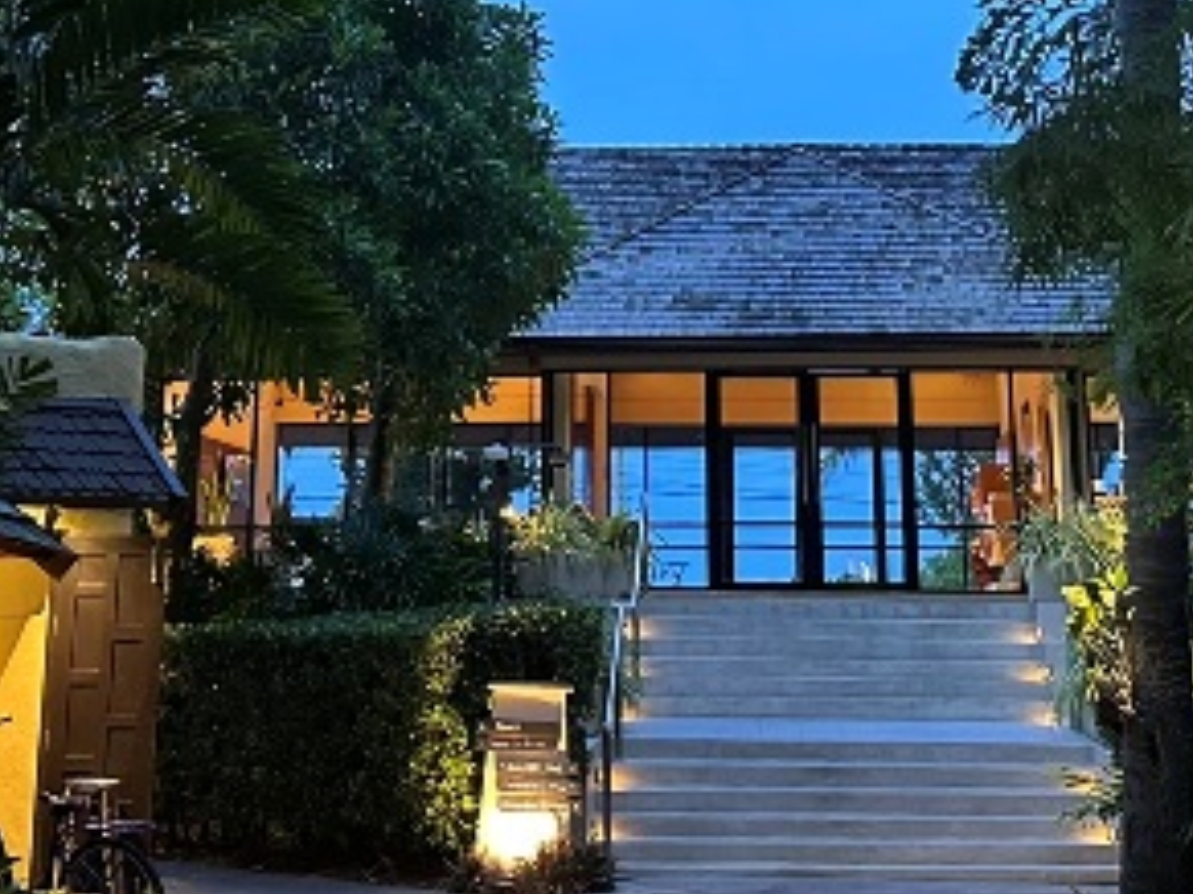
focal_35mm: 66
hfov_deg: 29.4
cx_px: 586
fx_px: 2274
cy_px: 12
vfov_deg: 21.5
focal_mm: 6.86
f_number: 1.78
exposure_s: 1/33
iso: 800
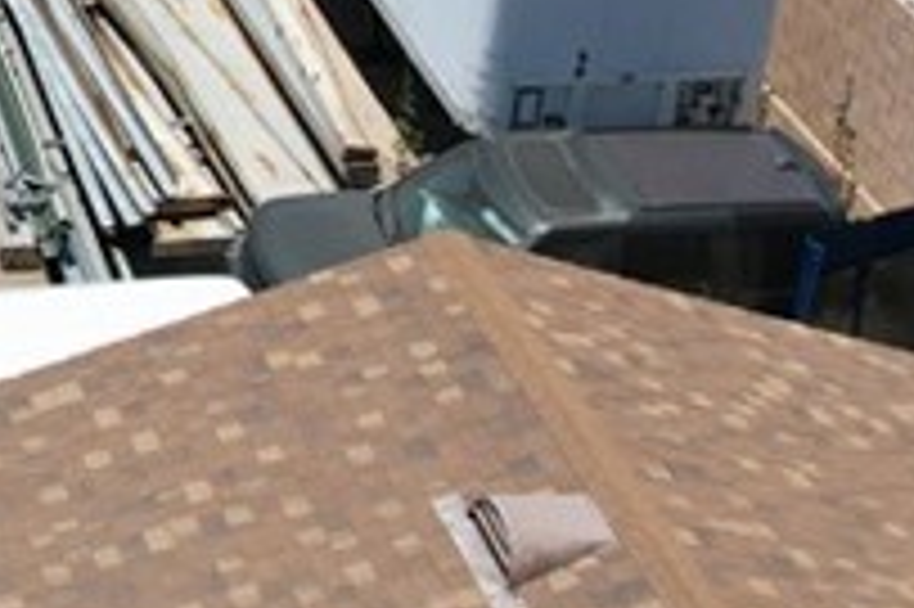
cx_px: -513
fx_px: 2816
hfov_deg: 16.5
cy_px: -390
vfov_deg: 11.6
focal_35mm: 111
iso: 110
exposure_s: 1/640
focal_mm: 8.38
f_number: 2.8
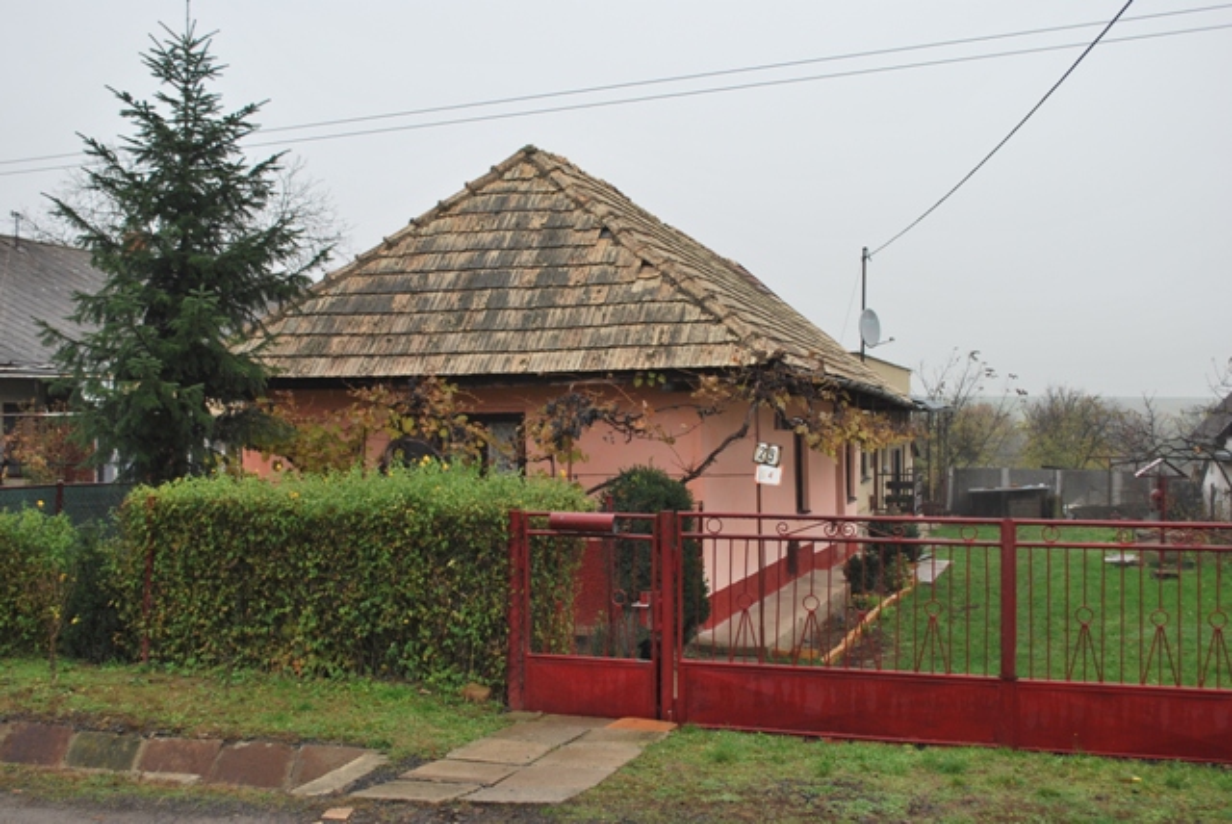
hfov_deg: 49.5
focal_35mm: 39
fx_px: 1336
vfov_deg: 34.3
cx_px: 616
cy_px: 412
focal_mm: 26
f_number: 5.6
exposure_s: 1/100
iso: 200
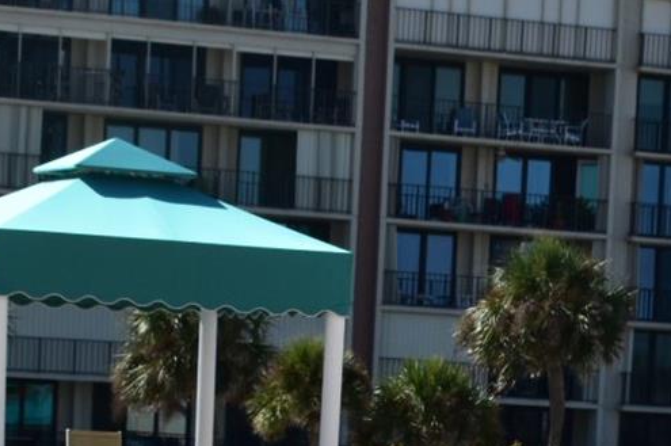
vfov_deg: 8.1
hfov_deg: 12.4
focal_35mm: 165
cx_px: 592
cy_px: 698
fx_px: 3072
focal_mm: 34
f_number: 11
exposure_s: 1/500
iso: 280
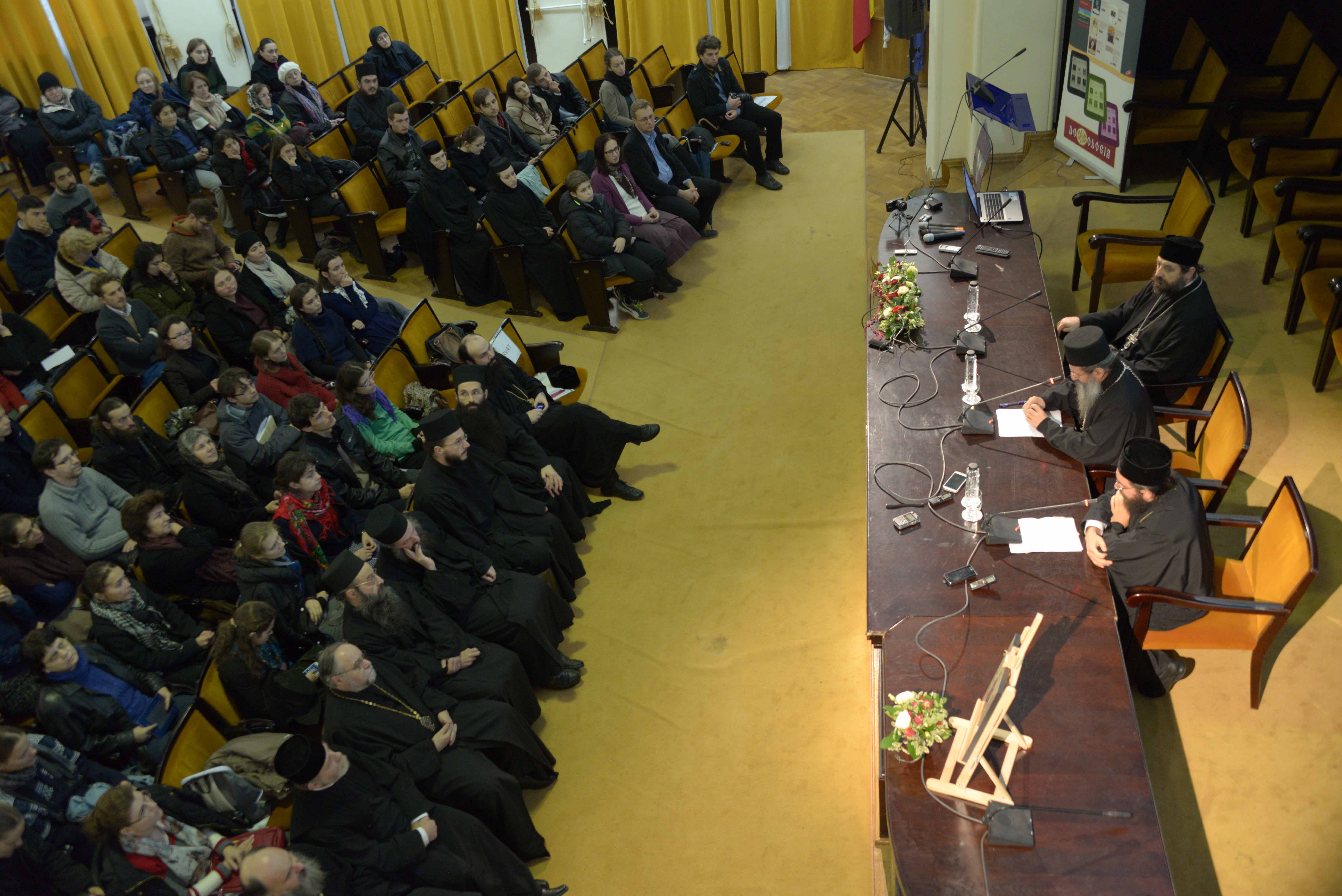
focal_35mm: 34
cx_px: 671
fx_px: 1268
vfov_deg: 38.9
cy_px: 448
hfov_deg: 55.8
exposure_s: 1/20
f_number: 3.8
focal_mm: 34
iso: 2000
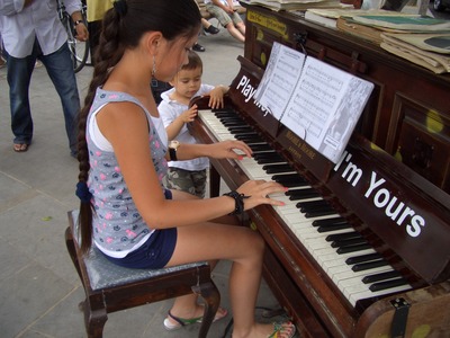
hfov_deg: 52.6
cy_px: 169
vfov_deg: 40.7
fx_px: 455
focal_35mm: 35
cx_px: 225
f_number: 2.6
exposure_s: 1/250
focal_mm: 5.8
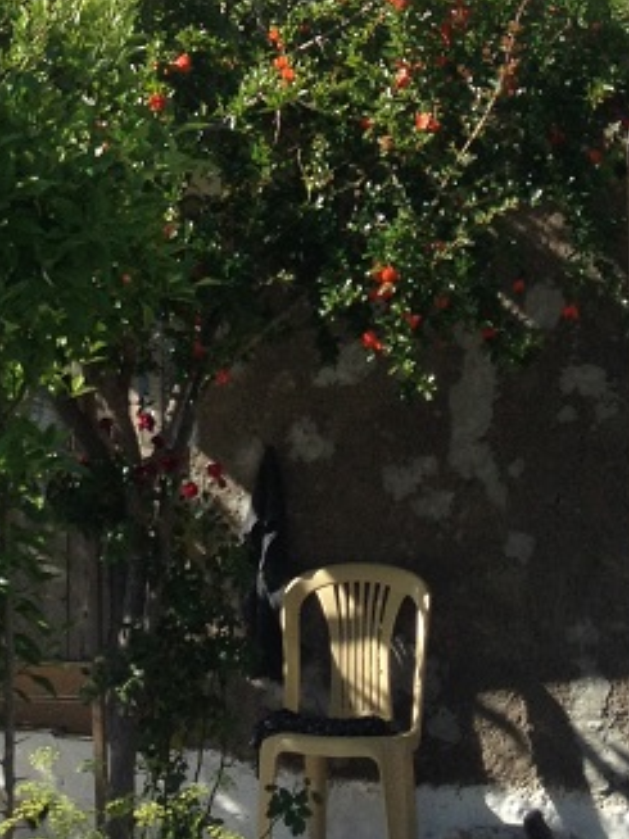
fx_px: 2594
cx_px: 64
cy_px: -10
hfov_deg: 13.7
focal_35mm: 107
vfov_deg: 17.9
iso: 50
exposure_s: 1/863
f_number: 2.4
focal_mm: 4.28
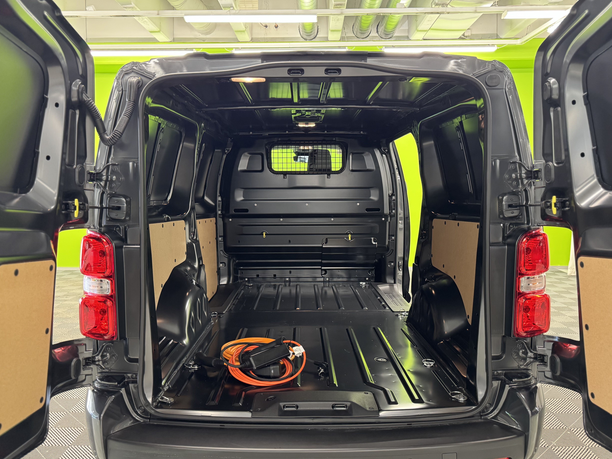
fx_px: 495
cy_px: 249
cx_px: 305
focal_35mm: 28
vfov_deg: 49.7
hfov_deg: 63.4
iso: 500
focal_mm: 6.76
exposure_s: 1/50
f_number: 1.78
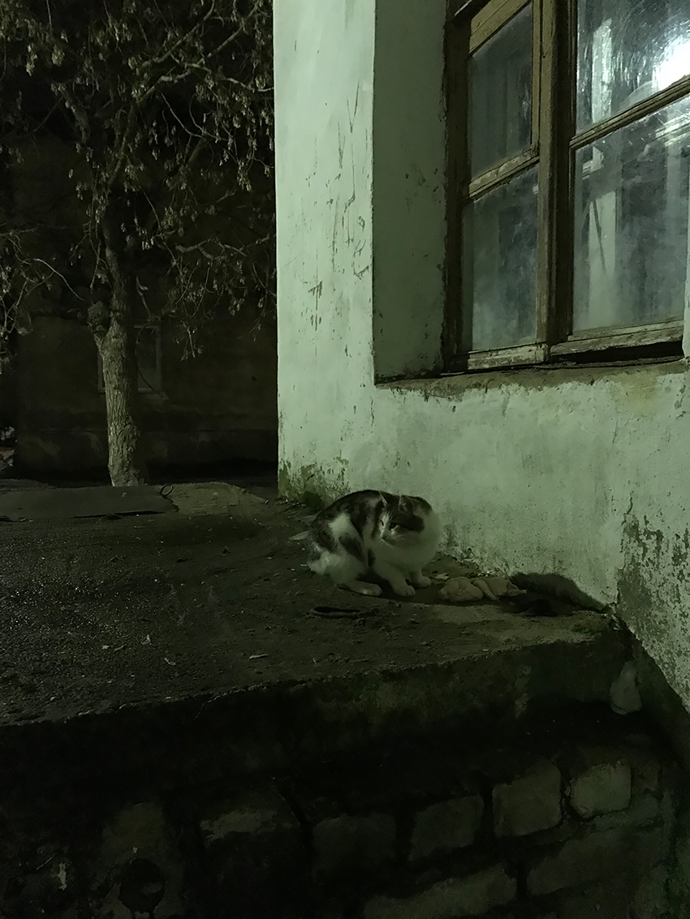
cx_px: 345
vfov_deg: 63.4
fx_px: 744
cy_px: 460
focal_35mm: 28
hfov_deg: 49.8
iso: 250
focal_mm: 3.99
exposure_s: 1/4
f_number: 1.8
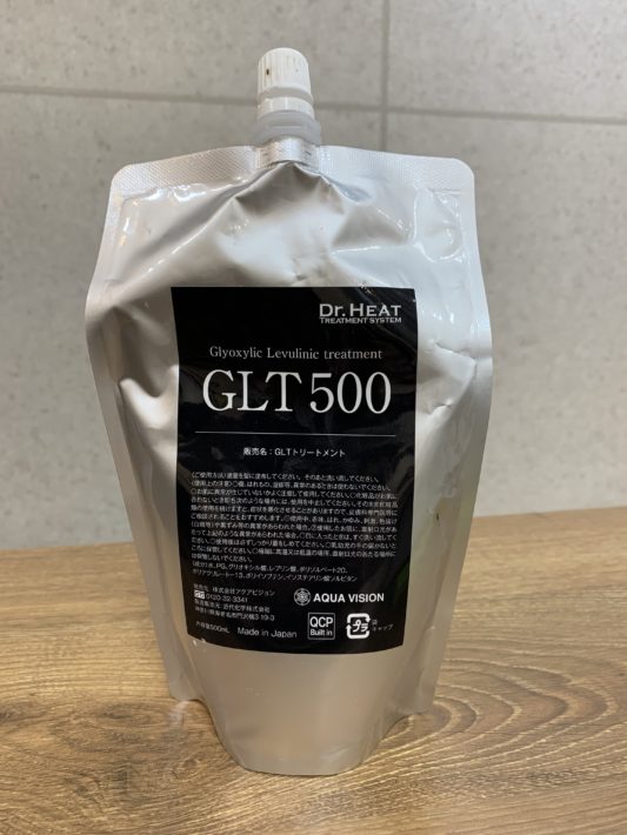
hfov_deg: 53.1
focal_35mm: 26
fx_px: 628
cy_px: 418
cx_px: 314
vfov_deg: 67.3
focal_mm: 4.25
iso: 50
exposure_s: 1/50
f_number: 1.8
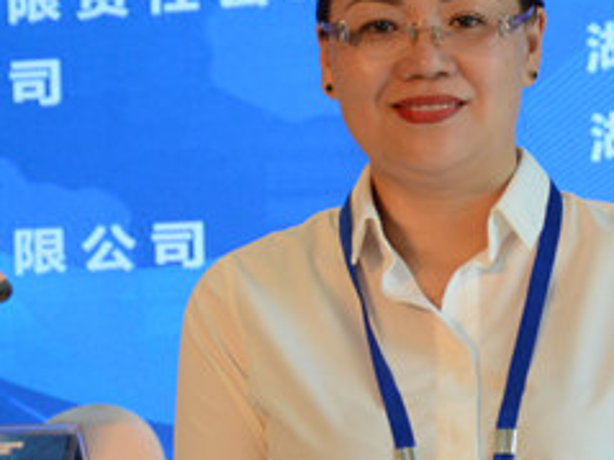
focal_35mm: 206
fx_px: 3652
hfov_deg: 9.6
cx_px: 493
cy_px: 278
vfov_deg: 7.2
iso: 500
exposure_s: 1/80
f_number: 4.5
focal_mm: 38
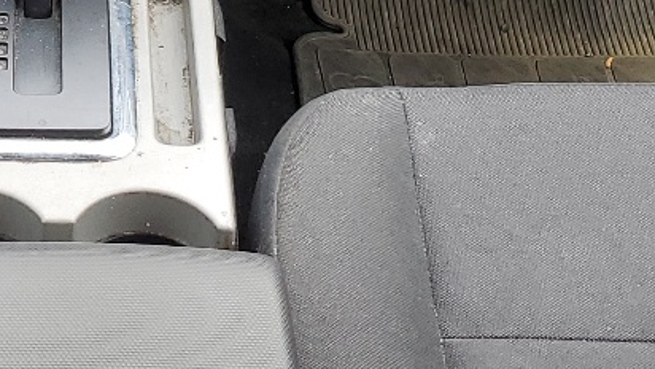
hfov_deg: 18.6
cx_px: -89
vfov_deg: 11.0
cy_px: 33
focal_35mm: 110
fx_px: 1911
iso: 50
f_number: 1.5
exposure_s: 1/244
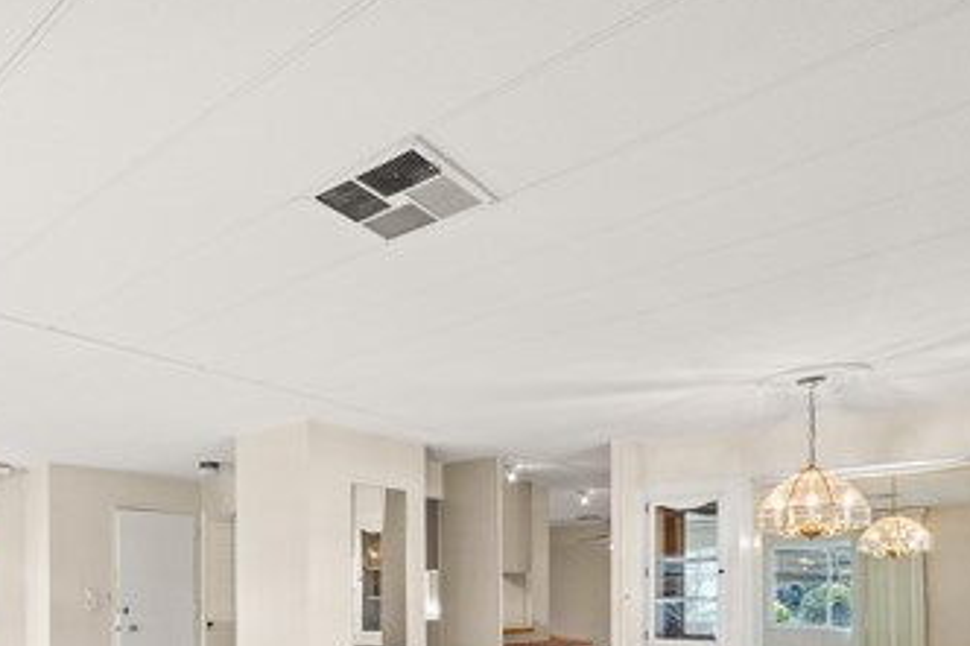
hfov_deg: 64.7
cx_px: 286
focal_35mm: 27
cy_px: 580
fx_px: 727
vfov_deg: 43.7
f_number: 8
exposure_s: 1/40
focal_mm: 14
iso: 1000
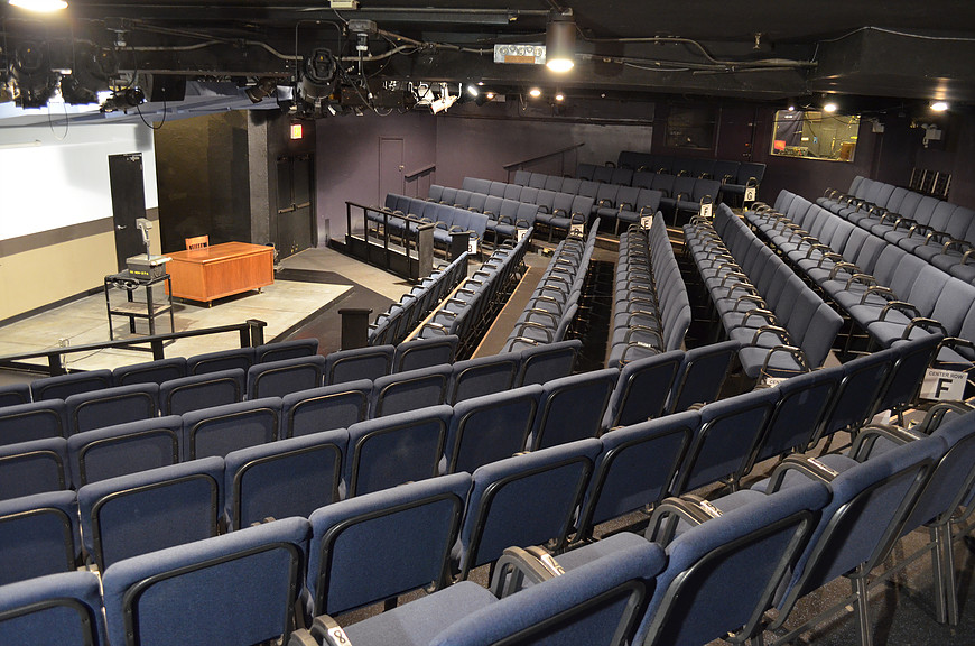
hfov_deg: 67.5
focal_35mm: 27
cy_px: 323
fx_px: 730
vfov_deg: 47.7
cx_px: 488
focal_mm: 18
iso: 1600
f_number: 4
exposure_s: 1/4
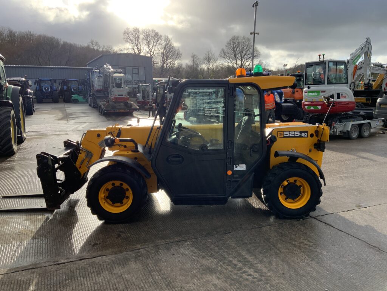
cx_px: 194
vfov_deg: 48.2
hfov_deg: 61.7
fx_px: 324
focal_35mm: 29
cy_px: 146
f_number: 1.8
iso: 16
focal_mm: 3
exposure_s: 1/1076
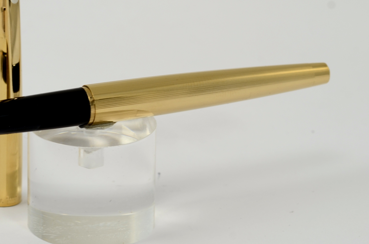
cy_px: 109
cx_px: 113
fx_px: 2710
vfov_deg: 5.2
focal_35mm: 265
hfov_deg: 7.8
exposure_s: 1/40
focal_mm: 105
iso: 100
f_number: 10
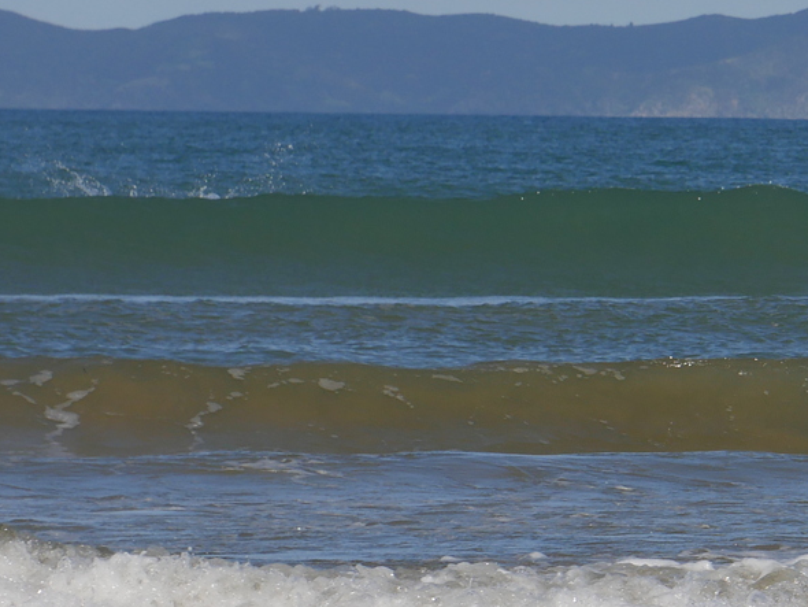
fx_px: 12656
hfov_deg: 3.6
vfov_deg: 2.7
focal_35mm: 542
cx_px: 957
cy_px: 243
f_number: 8
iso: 200
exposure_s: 1/1000
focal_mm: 100
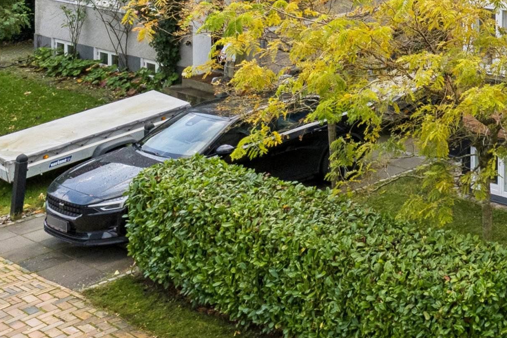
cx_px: 766
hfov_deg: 23.5
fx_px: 963
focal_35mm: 68
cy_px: -36
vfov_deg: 19.1
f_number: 8
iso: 320
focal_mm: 14.5
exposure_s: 1/250
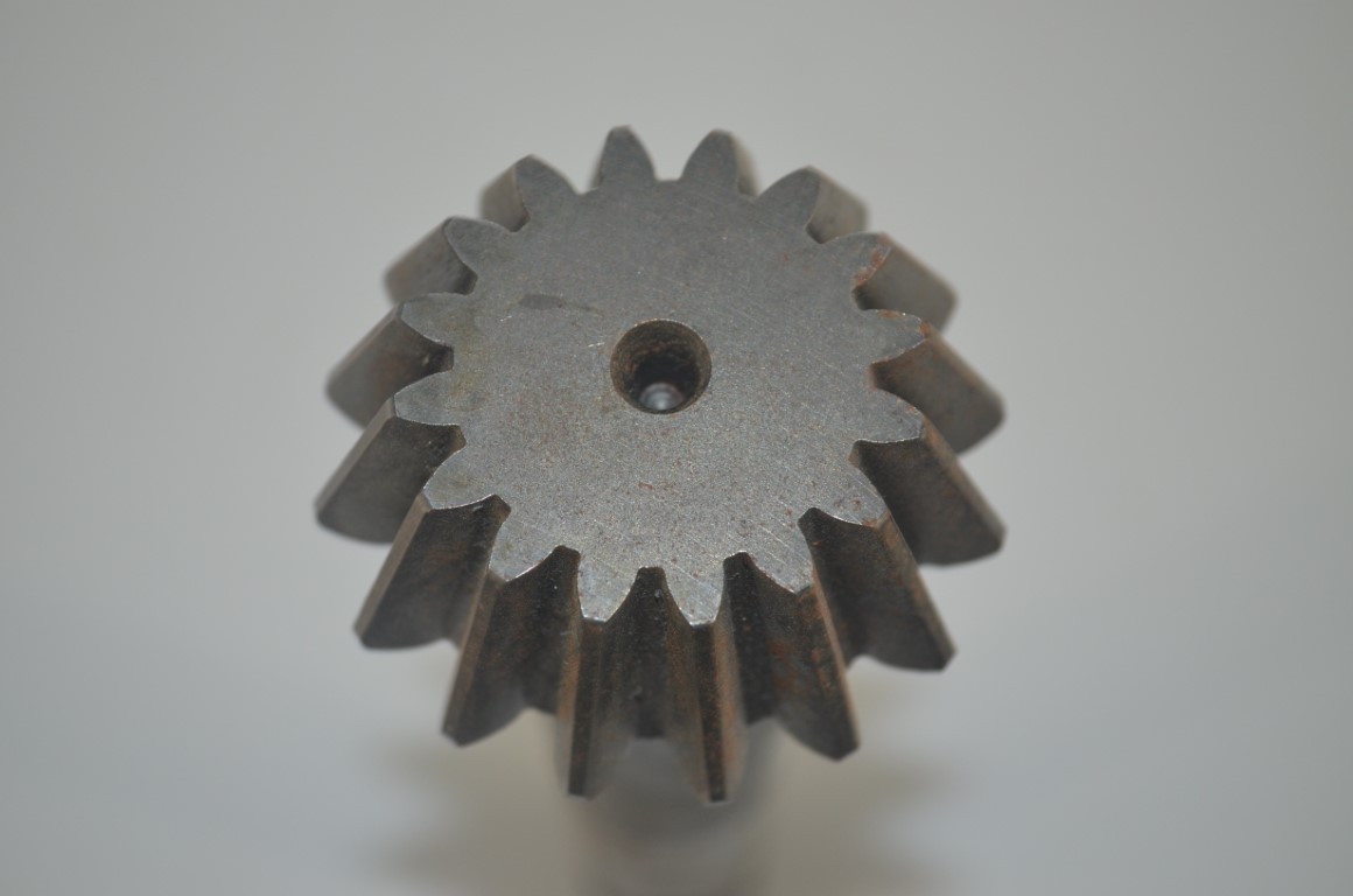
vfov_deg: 21.5
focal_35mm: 63
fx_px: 2363
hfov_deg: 32.0
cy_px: 448
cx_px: 676
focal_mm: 42
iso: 500
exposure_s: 1/60
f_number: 5.3
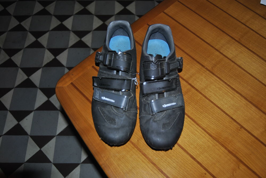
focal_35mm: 33
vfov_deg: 40.1
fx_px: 244
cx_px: 133
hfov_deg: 57.2
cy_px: 89
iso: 200
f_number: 3.5
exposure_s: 1/60
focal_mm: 22
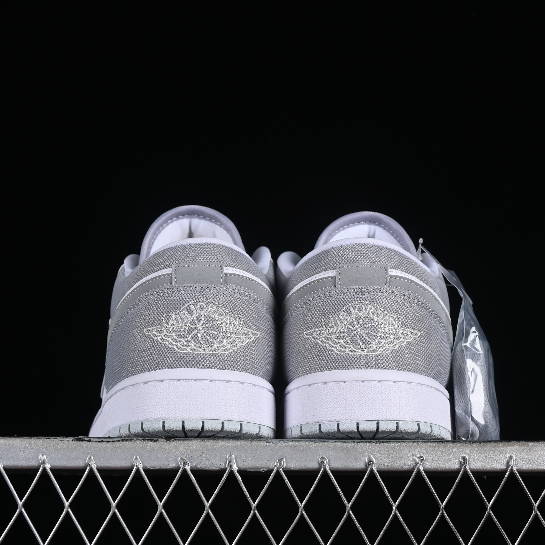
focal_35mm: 96
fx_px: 1710
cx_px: 276
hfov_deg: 18.1
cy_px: 272
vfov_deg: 18.1
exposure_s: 1/80
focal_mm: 50
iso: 160
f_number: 8
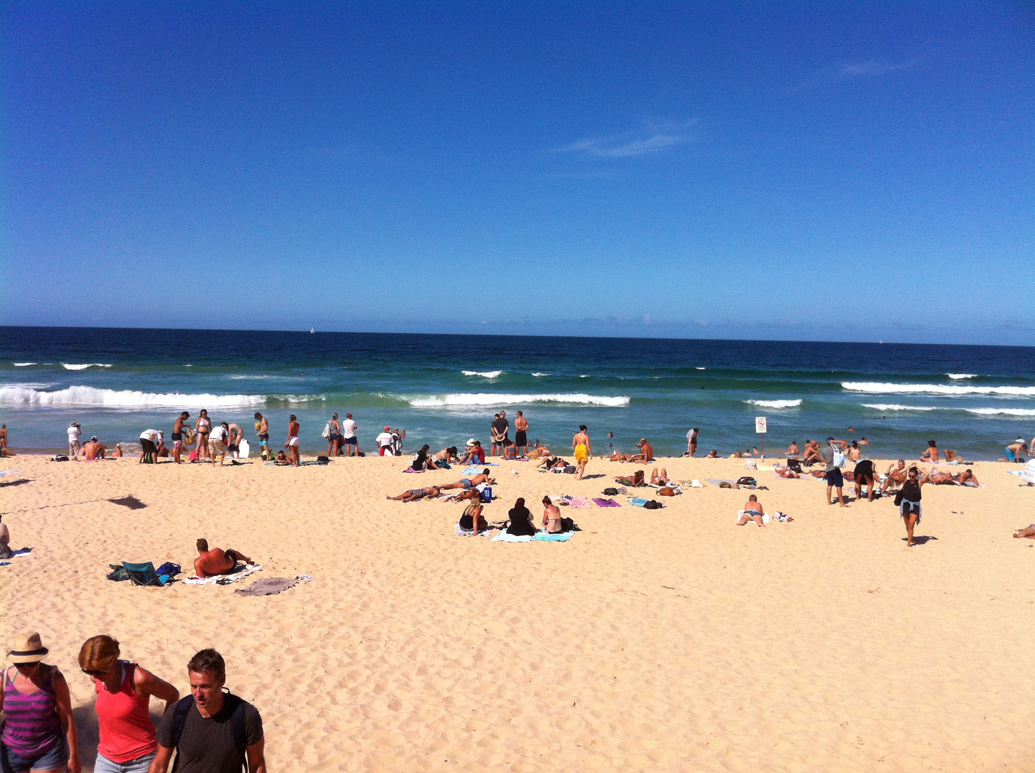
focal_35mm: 35
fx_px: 1045
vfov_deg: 40.6
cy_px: 386
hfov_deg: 52.7
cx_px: 518
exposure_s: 1/3352
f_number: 2.8
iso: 80
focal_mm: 3.85
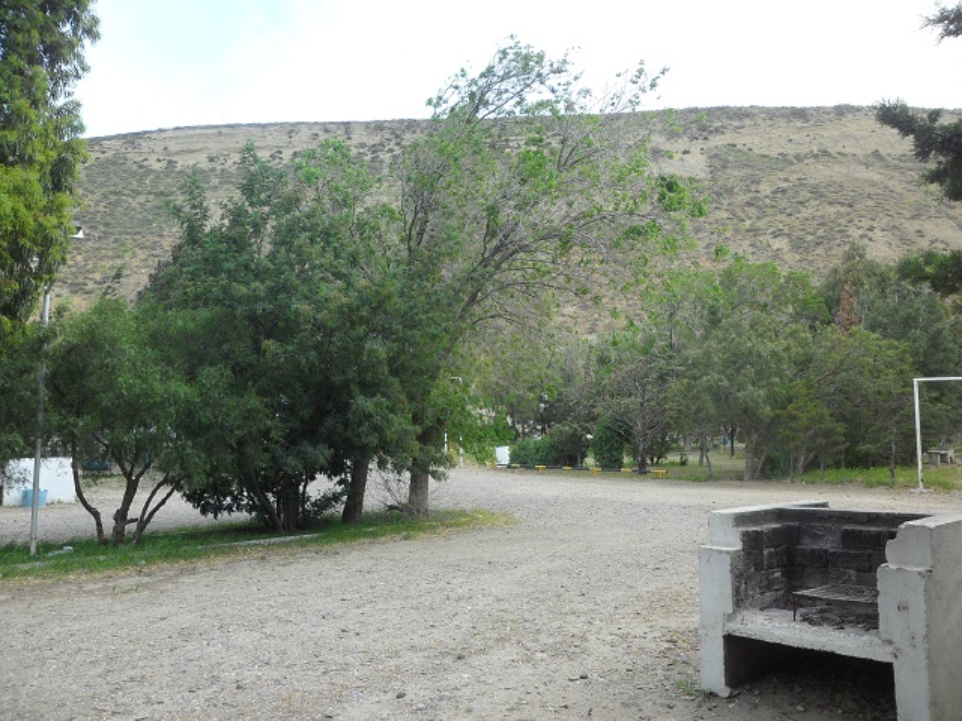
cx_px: 481
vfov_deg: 51.4
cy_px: 360
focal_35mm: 27
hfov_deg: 65.3
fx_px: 750
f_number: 3.5
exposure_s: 1/250
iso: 80
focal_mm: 4.9
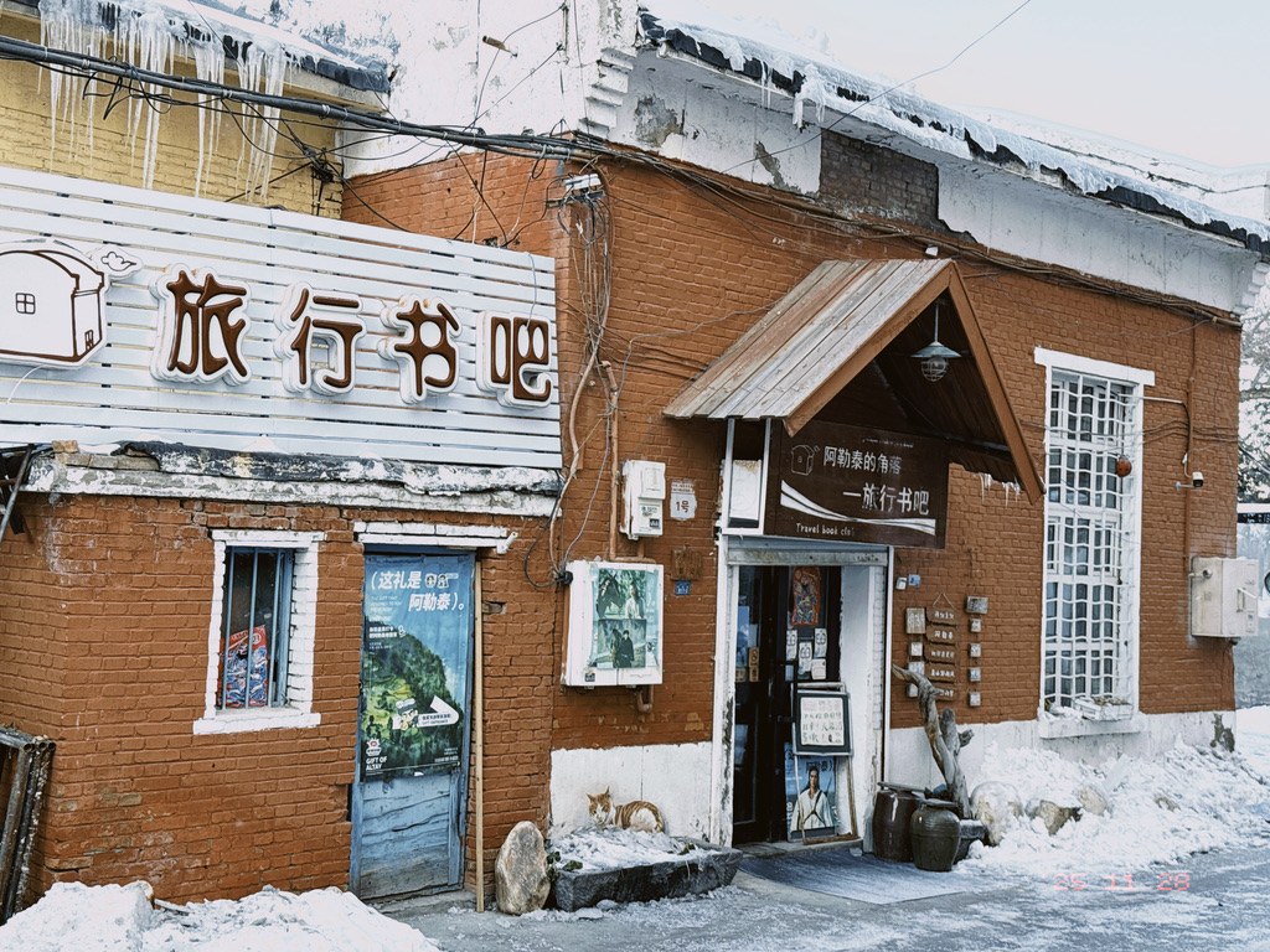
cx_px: 635
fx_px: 1761
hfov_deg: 39.7
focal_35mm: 48
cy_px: 476
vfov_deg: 30.3
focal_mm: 6.76
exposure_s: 1/530
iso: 100
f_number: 1.78
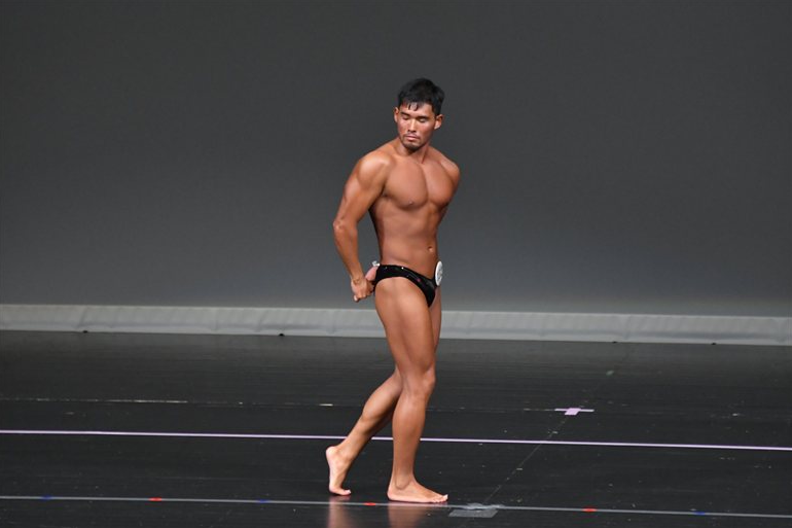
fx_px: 6972
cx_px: 395
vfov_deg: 4.3
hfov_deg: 6.5
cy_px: 265
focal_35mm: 317
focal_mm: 210
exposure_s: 1/400
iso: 4000
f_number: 5.6
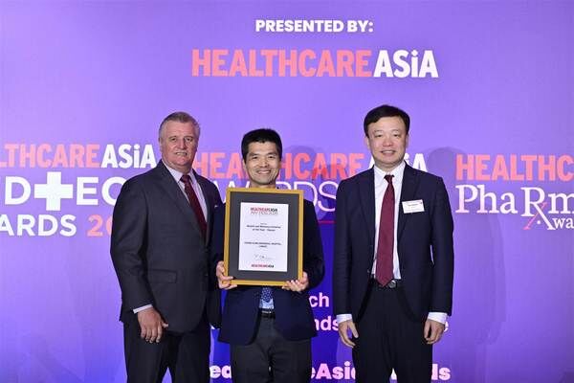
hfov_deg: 32.9
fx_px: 973
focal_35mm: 61
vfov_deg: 22.3
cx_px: 287
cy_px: 192
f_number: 4
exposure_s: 1/250
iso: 1250
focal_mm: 61
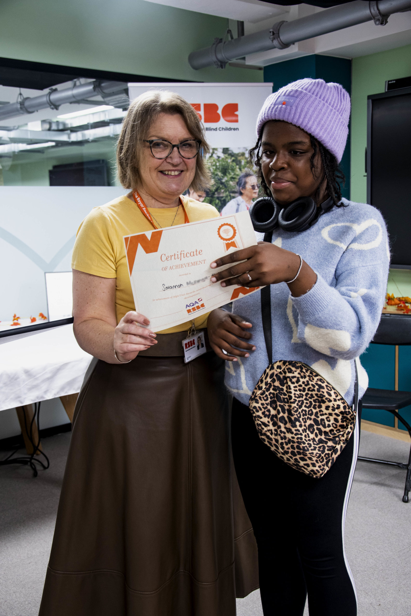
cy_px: 308
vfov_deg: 46.4
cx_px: 206
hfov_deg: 31.9
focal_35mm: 42
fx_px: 719
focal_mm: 28
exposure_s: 1/30
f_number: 4
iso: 400
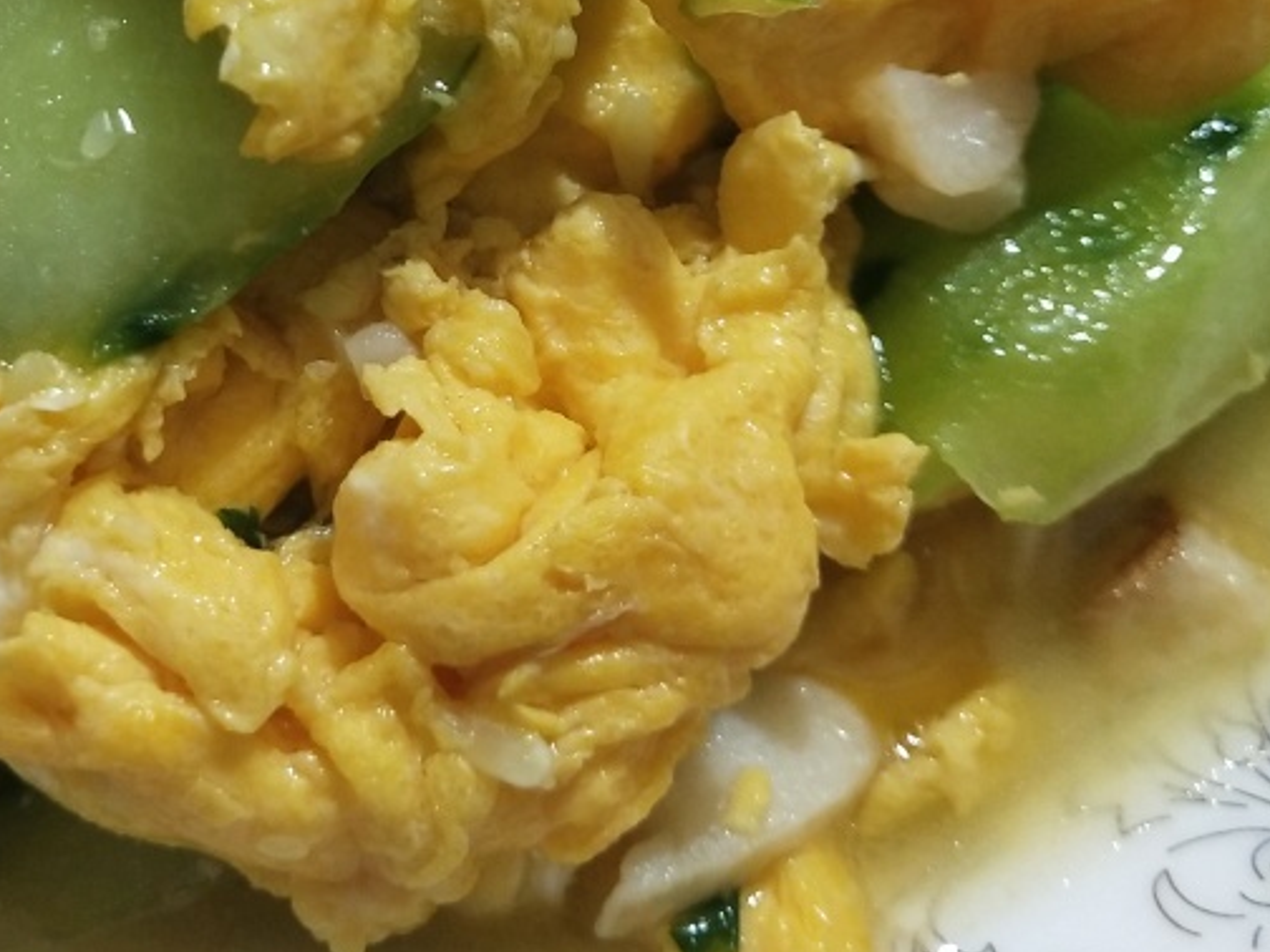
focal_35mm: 61
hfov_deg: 31.3
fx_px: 2238
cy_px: 136
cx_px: 355
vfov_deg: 23.5
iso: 357
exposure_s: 1/33.3
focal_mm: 3.95
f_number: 1.8
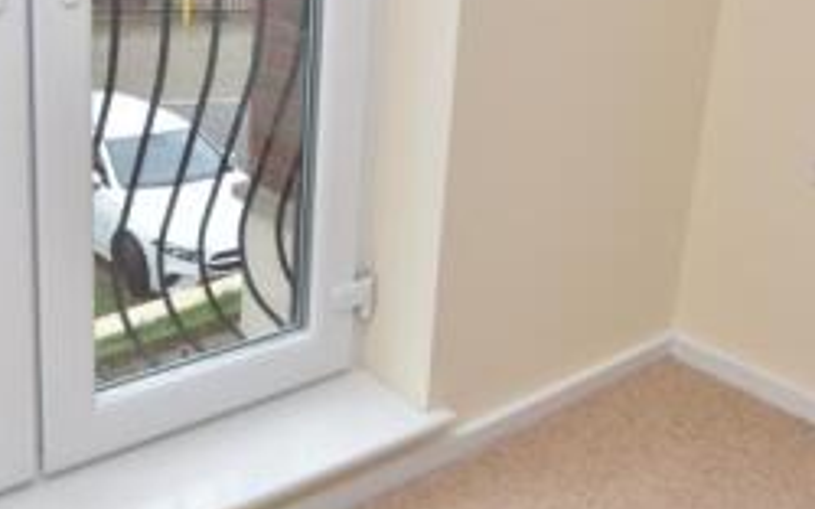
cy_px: 86
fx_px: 1066
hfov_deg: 41.3
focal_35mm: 48
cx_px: 272
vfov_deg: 26.2
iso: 100
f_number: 4.5
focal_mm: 12
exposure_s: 1/80
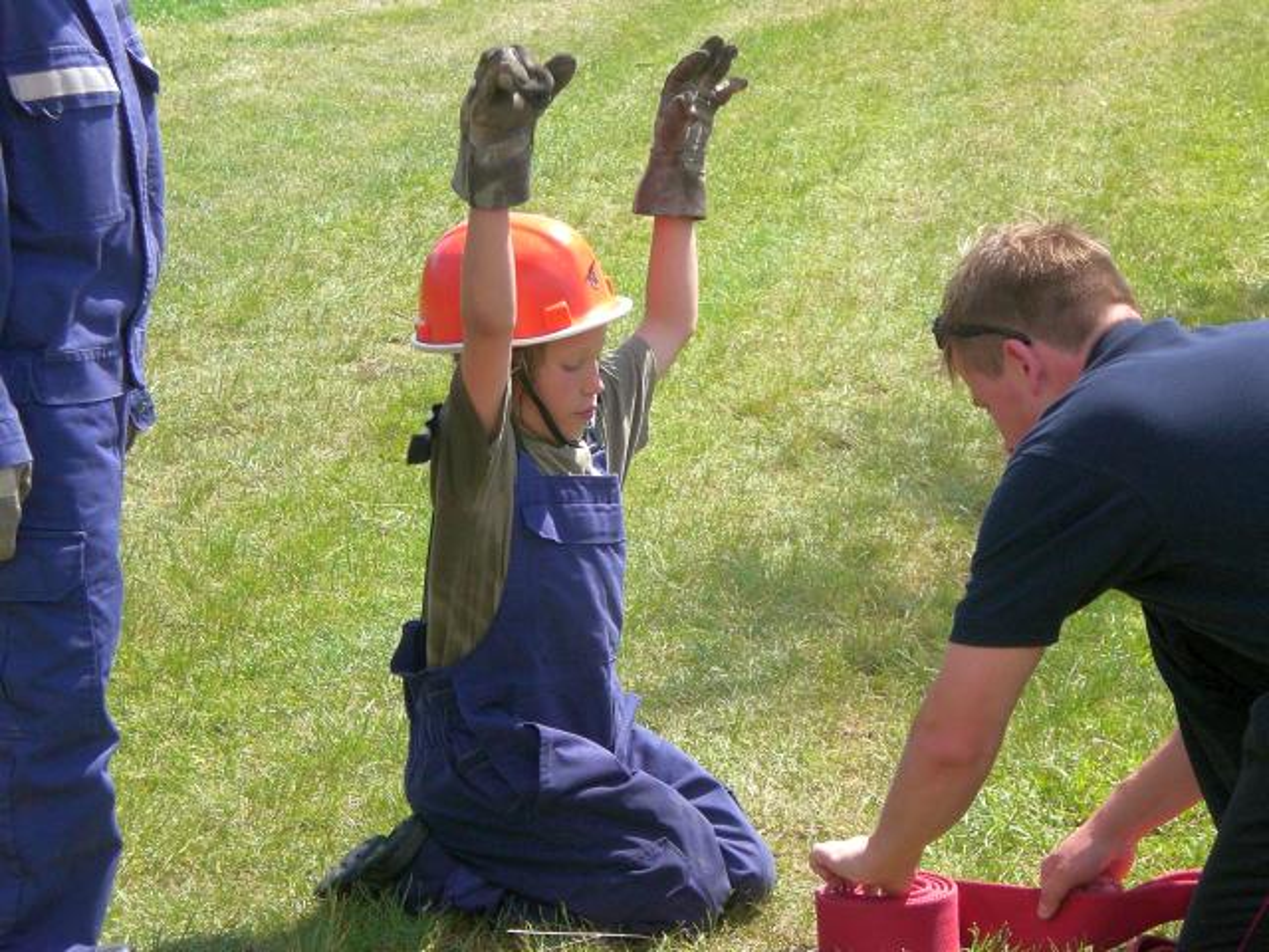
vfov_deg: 13.0
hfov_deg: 17.3
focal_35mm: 114
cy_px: 476
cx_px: 634
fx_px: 4179
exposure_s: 1/320
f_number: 5.9
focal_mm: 18.9
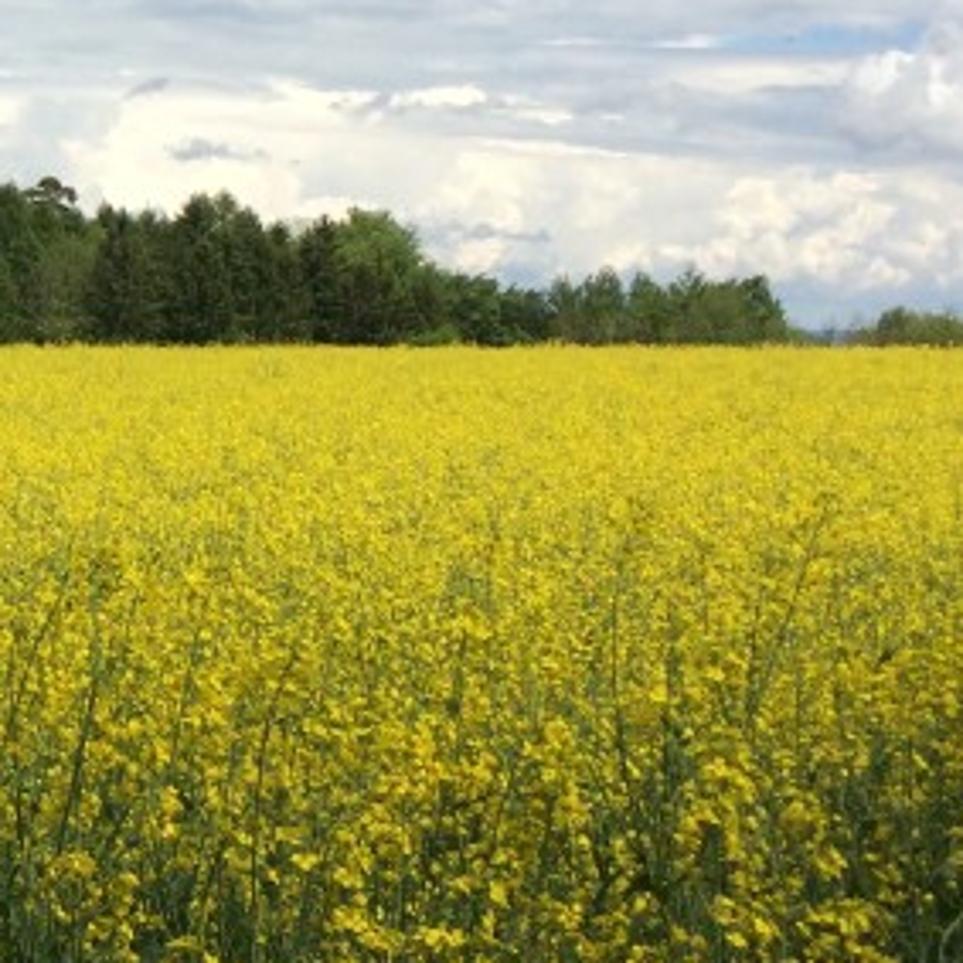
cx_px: -299
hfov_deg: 18.5
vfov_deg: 19.7
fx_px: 2738
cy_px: 160
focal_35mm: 87
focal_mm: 4.15
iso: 32
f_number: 2.2
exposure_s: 1/4115
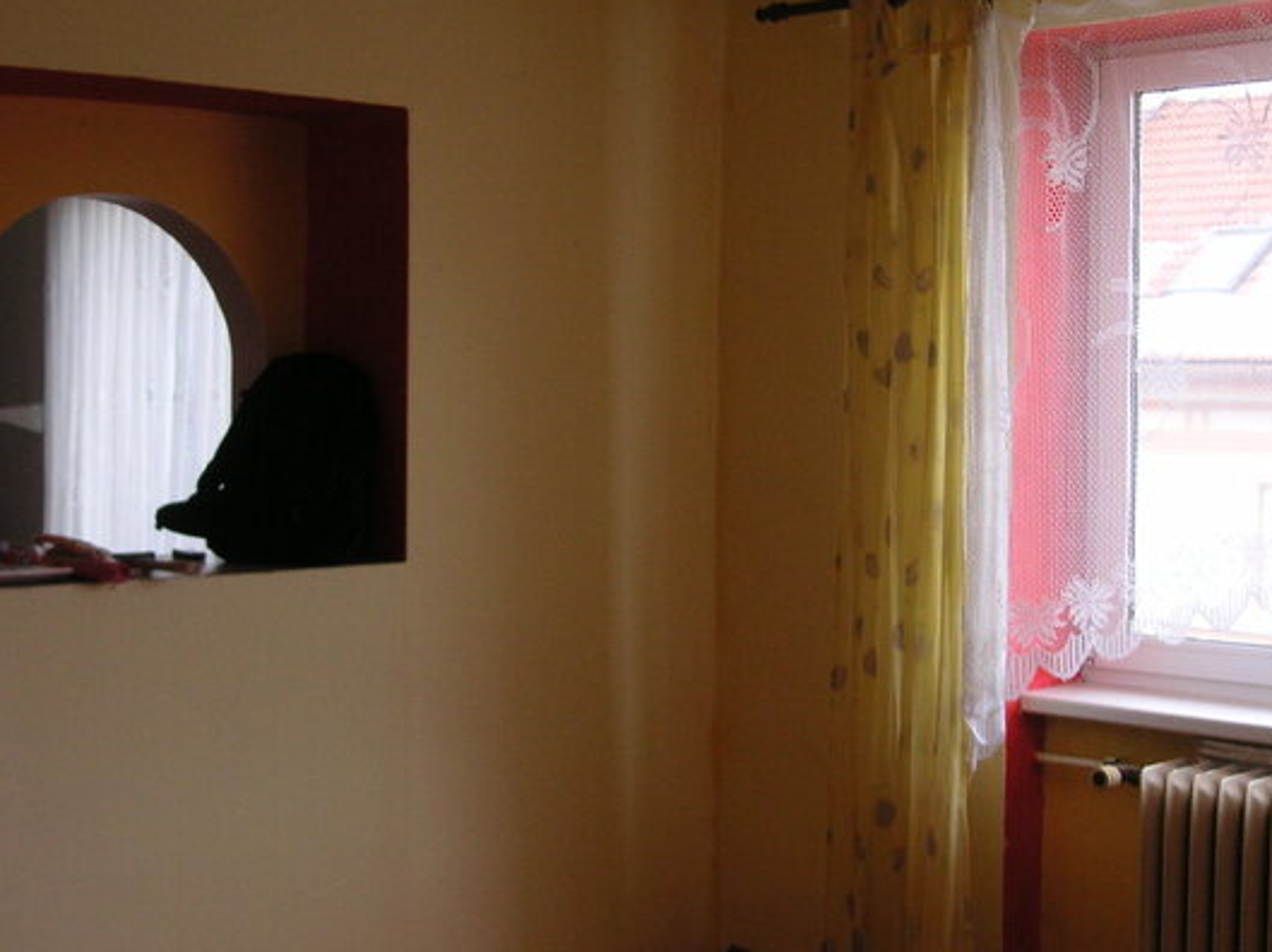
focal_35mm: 56
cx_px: 558
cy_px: 404
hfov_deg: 34.3
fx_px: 2056
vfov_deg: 26.0
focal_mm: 6.1
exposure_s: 1/90
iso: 50
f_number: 2.8
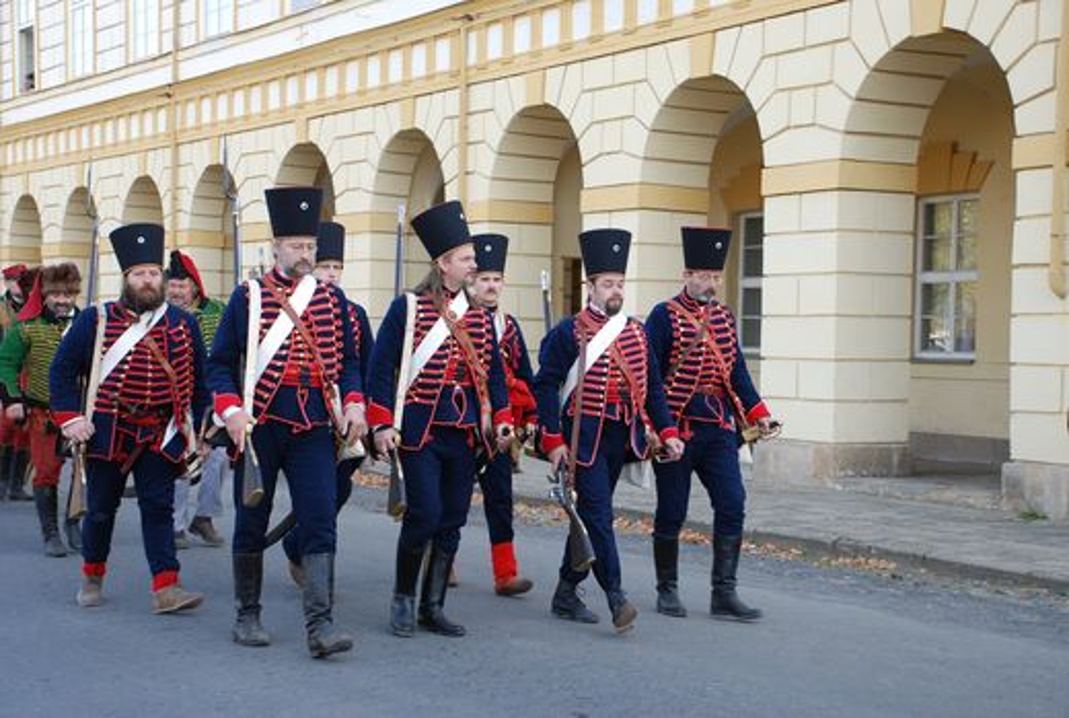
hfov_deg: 30.5
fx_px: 1964
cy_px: 359
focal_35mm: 66
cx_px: 534
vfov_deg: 20.7
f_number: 5
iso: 200
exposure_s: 1/100
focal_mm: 44
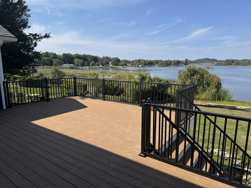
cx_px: 126
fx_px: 174
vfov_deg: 56.8
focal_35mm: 24
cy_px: 94
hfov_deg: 71.6
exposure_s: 1/4608
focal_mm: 6.76
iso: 80
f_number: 1.78
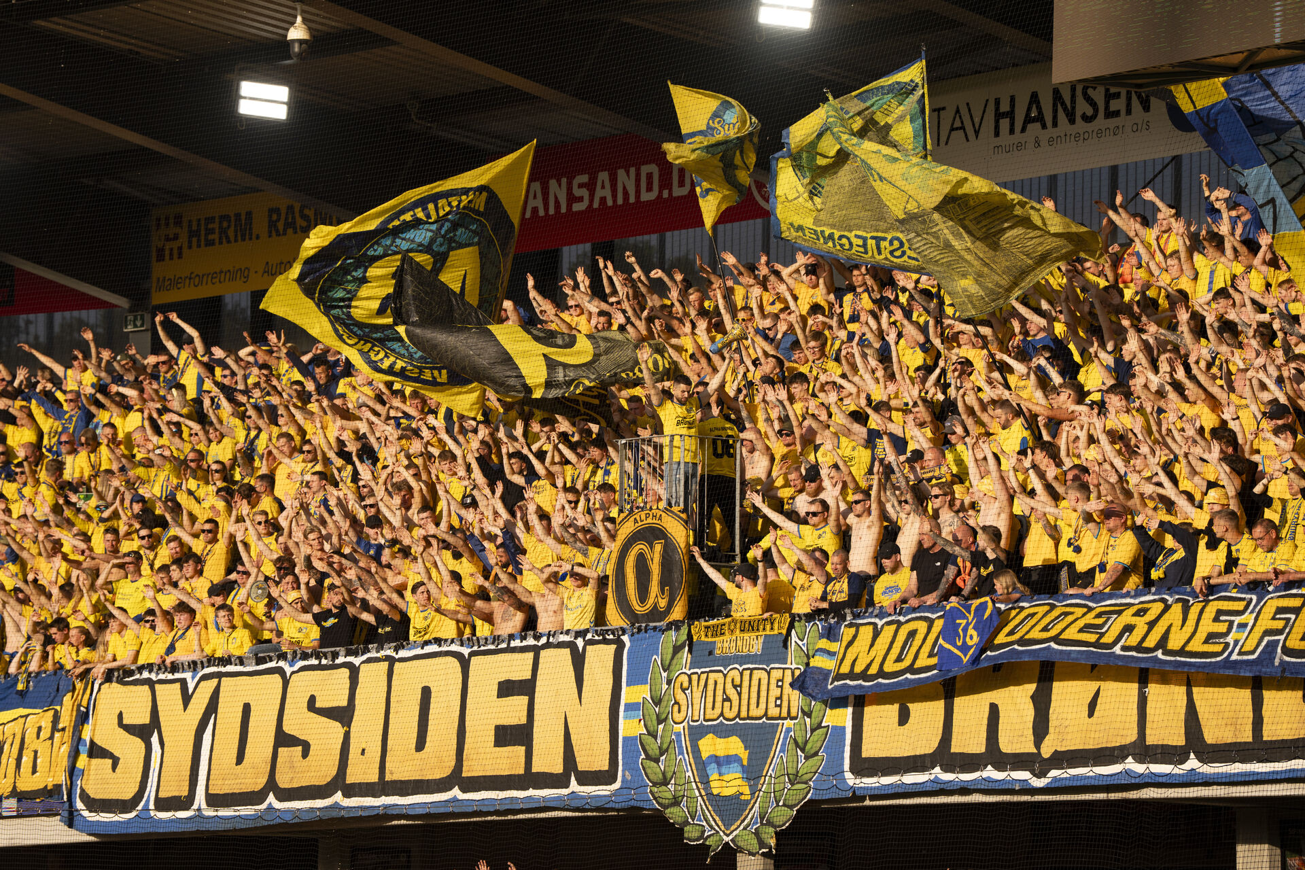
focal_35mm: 200
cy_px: 435
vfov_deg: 6.9
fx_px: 7249
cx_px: 652
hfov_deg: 10.3
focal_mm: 200
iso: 250
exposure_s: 1/1600
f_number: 4
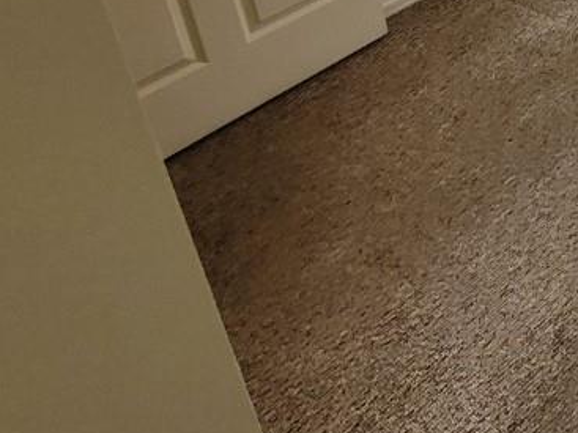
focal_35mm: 51
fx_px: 851
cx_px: 855
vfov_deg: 22.8
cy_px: -230
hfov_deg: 27.1
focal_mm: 1.74
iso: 64
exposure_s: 1/60
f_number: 2.2
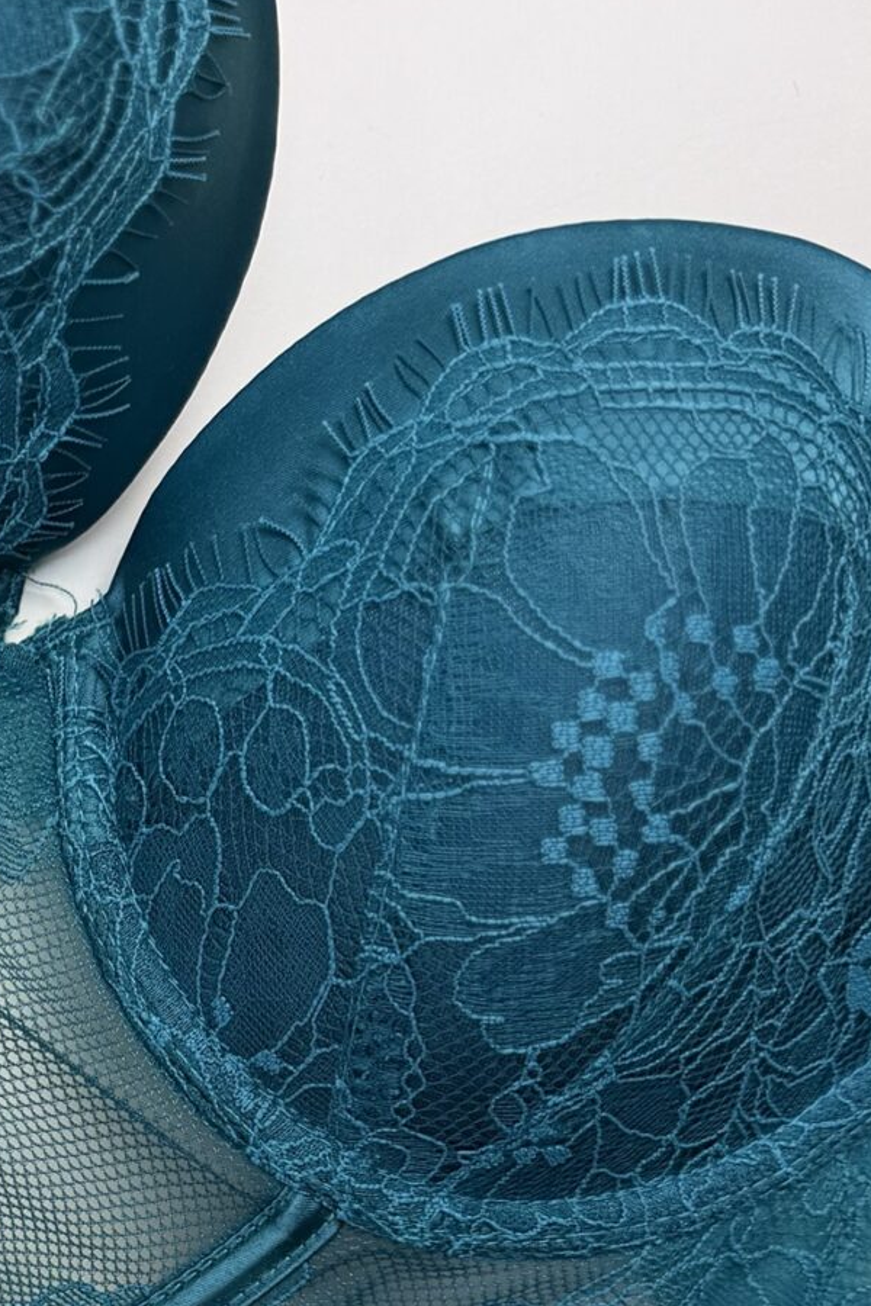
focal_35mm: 71
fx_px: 2577
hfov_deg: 17.8
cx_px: -298
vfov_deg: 27.4
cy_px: 1191
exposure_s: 1/443
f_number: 1.78
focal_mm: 6.76
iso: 80
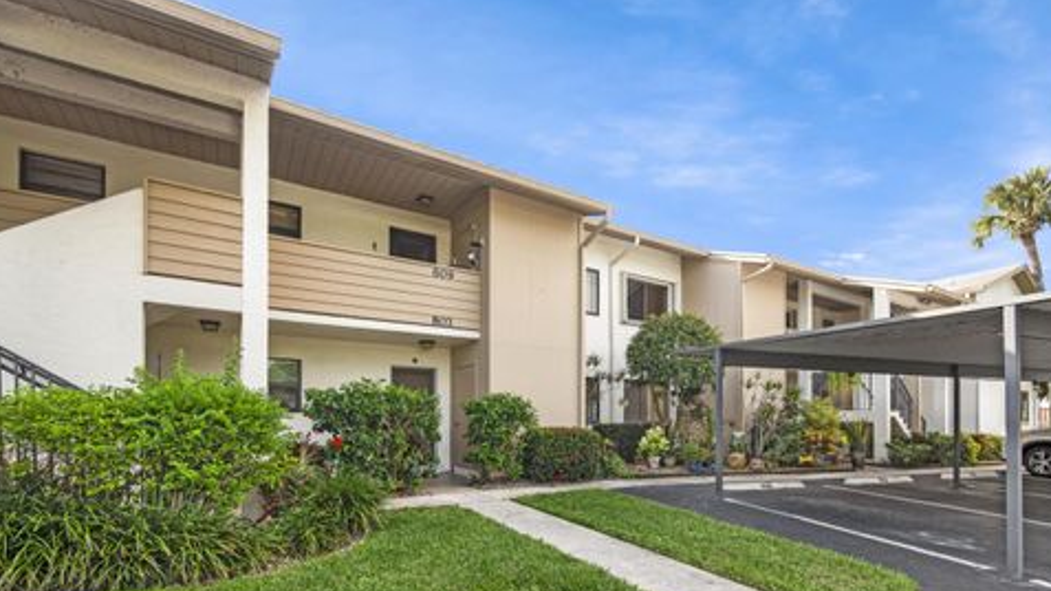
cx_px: 540
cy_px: 398
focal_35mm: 16
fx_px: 446
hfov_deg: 99.4
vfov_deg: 65.1
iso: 200
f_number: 5.6
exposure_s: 1/250
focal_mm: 7
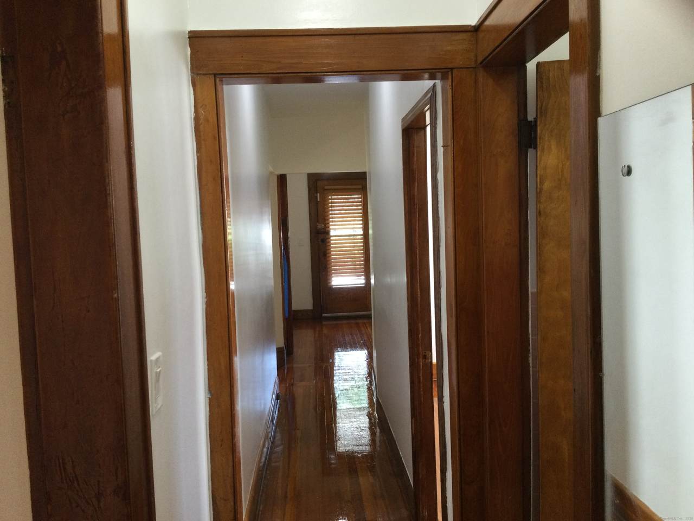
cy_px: 260
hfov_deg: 58.4
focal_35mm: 31
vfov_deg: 45.4
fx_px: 622
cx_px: 347
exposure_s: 1/30
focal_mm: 3.3
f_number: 2.4
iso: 100
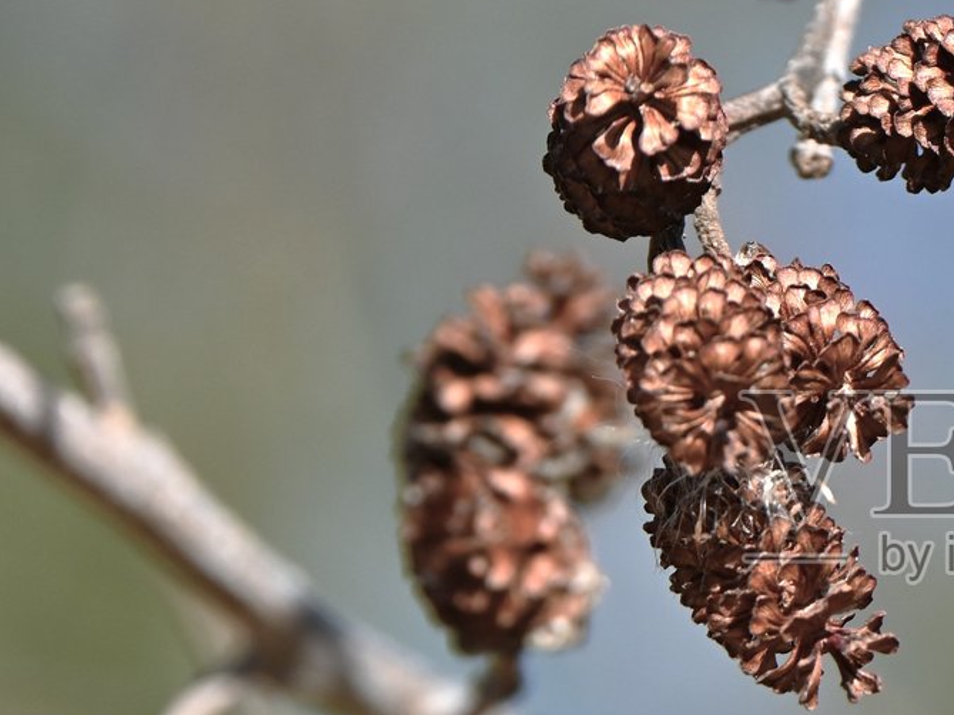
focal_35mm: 863
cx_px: 980
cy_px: 489
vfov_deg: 1.7
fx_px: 23771
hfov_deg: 2.3
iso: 200
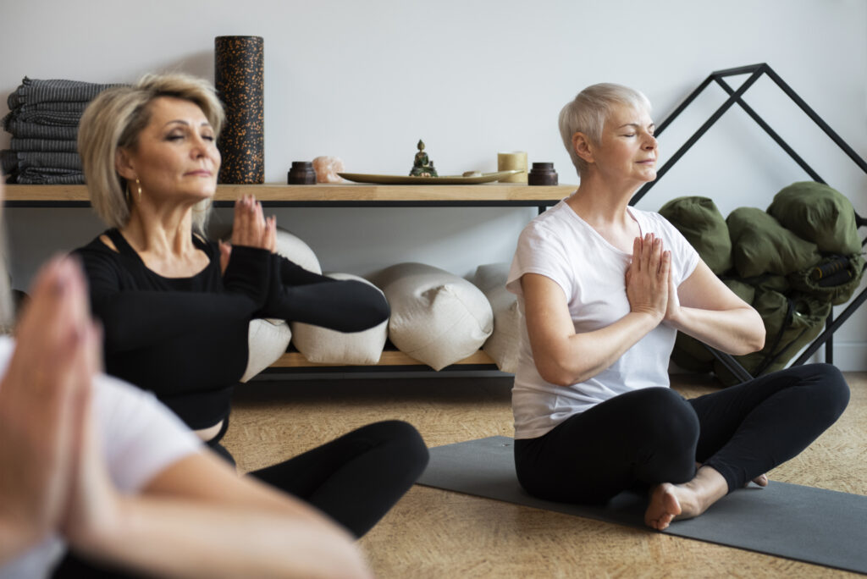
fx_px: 1446
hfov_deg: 33.4
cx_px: 434
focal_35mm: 60
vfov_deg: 22.7
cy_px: 290
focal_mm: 60
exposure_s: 1/160
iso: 800
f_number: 2.8
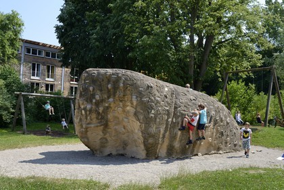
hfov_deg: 53.1
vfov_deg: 36.9
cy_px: 95
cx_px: 142
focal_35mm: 36
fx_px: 284
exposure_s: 1/320
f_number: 6.3
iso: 200
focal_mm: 36
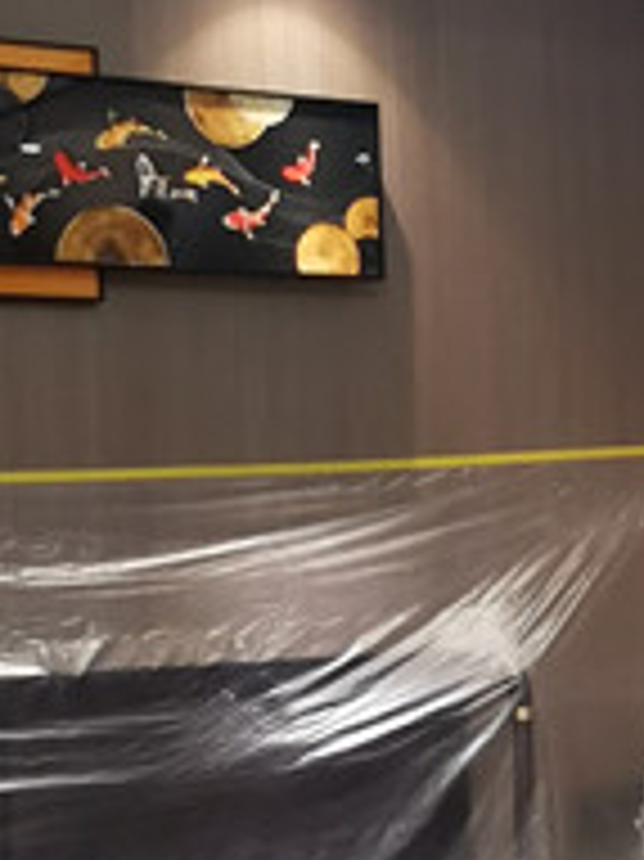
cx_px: 594
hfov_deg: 15.3
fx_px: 2359
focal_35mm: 95
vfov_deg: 20.6
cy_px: 549
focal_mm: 2.26
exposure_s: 1/33.3
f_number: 2.2
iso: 320
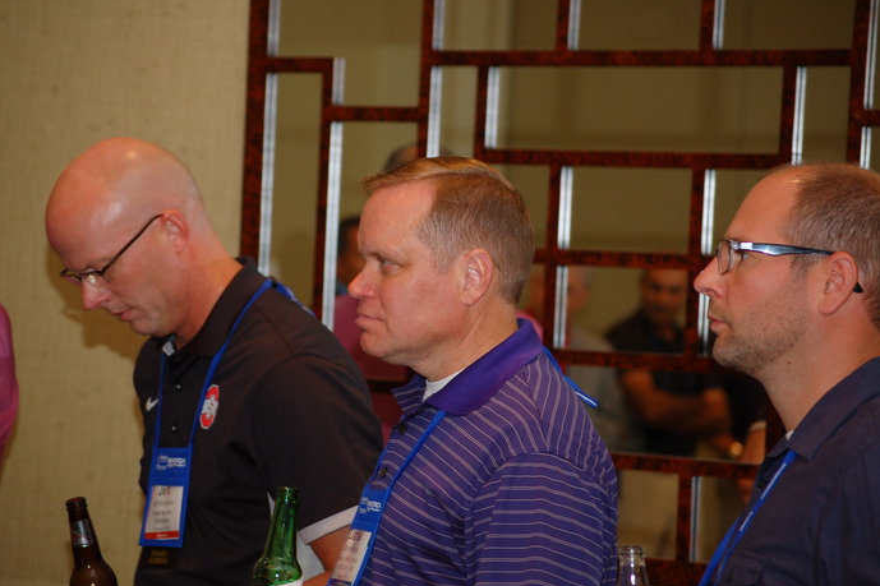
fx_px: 3348
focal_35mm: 137
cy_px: 292
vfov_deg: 10.0
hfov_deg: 15.0
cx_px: 436
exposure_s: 1/60
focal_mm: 90
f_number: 4.5
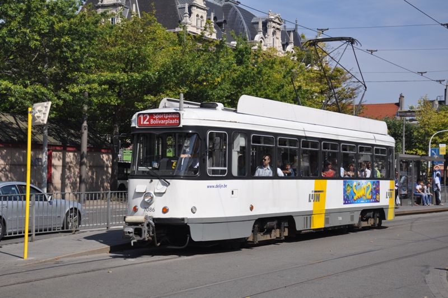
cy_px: 149
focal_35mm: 68
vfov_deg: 20.1
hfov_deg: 29.9
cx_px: 224
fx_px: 839
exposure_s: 1/1500
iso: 400
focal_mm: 45
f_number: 6.7
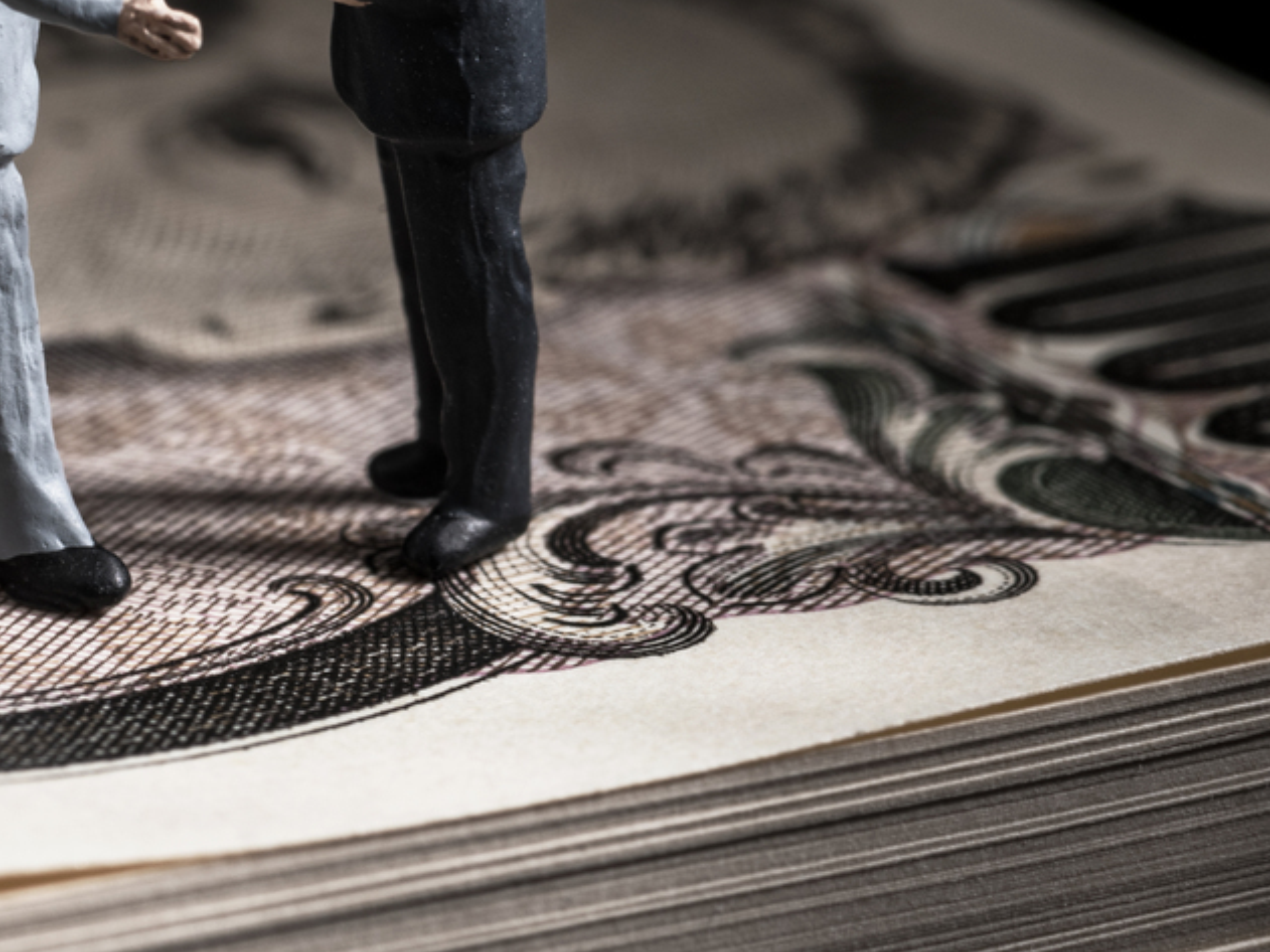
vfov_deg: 4.6
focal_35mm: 320
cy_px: -25
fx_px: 11738
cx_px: -491
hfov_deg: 6.1
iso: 50
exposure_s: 1/125
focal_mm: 105
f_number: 16
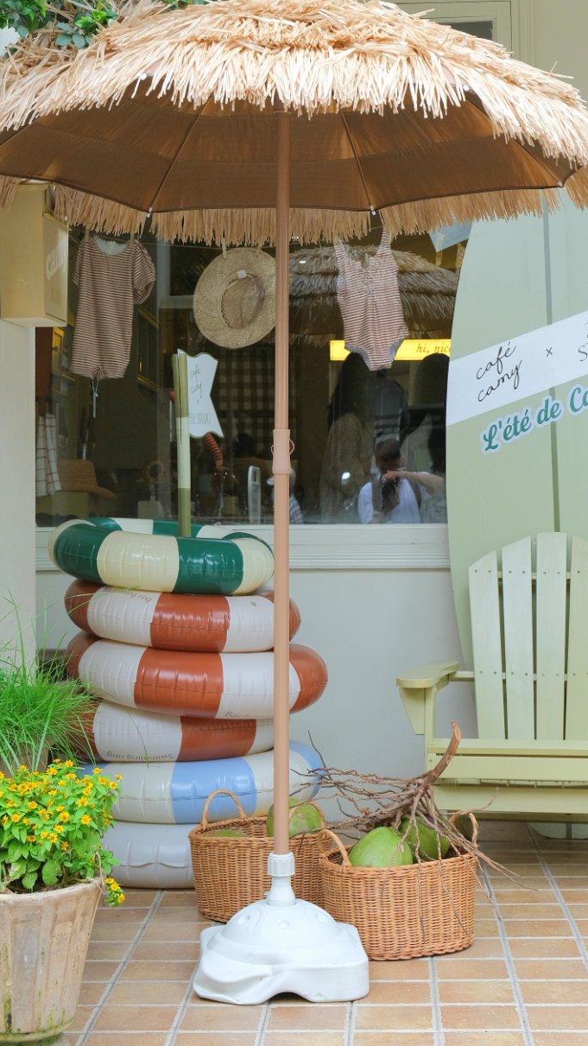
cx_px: 333
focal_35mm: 61
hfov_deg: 19.7
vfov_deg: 34.2
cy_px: 404
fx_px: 1691
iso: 800
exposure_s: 1/340
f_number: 5
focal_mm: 31
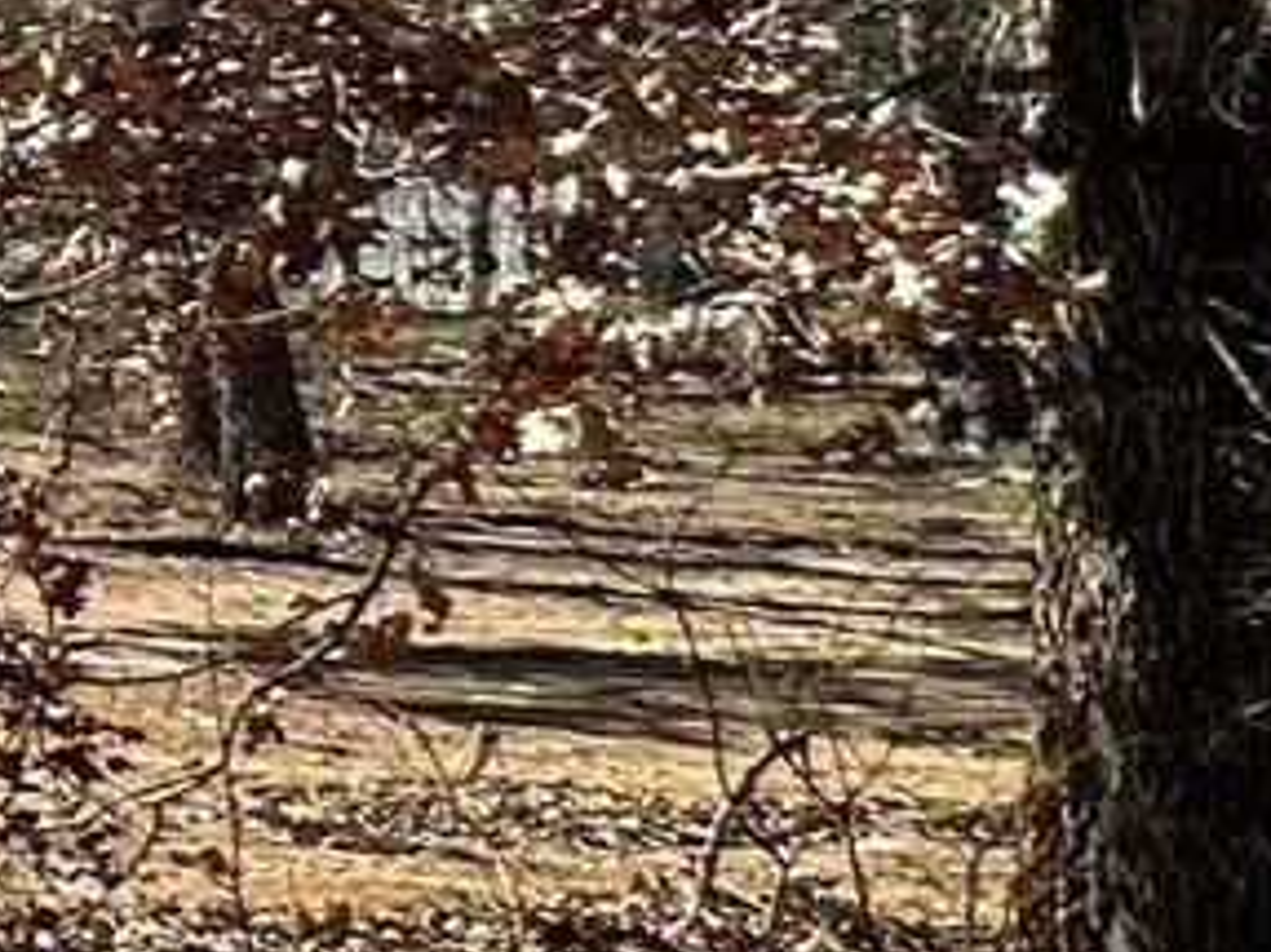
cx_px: -2369
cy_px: 22
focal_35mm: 100
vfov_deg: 14.6
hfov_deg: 11.9
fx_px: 3670
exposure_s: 1/1125
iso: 40
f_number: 2.2
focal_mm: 2.22
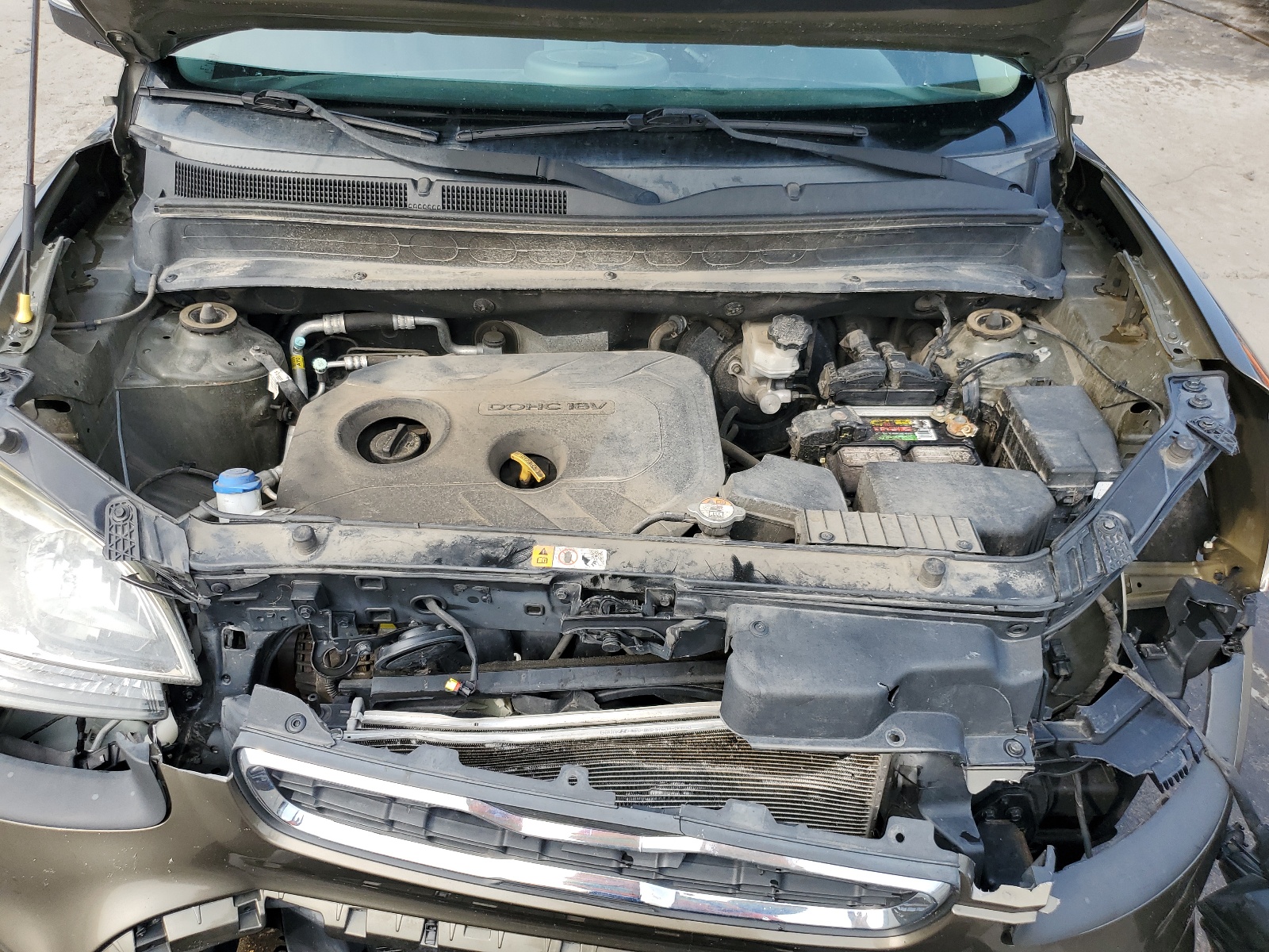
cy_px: 476
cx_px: 634
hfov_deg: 67.3
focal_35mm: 26
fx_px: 953
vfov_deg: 53.1
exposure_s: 1/500
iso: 50
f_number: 1.5
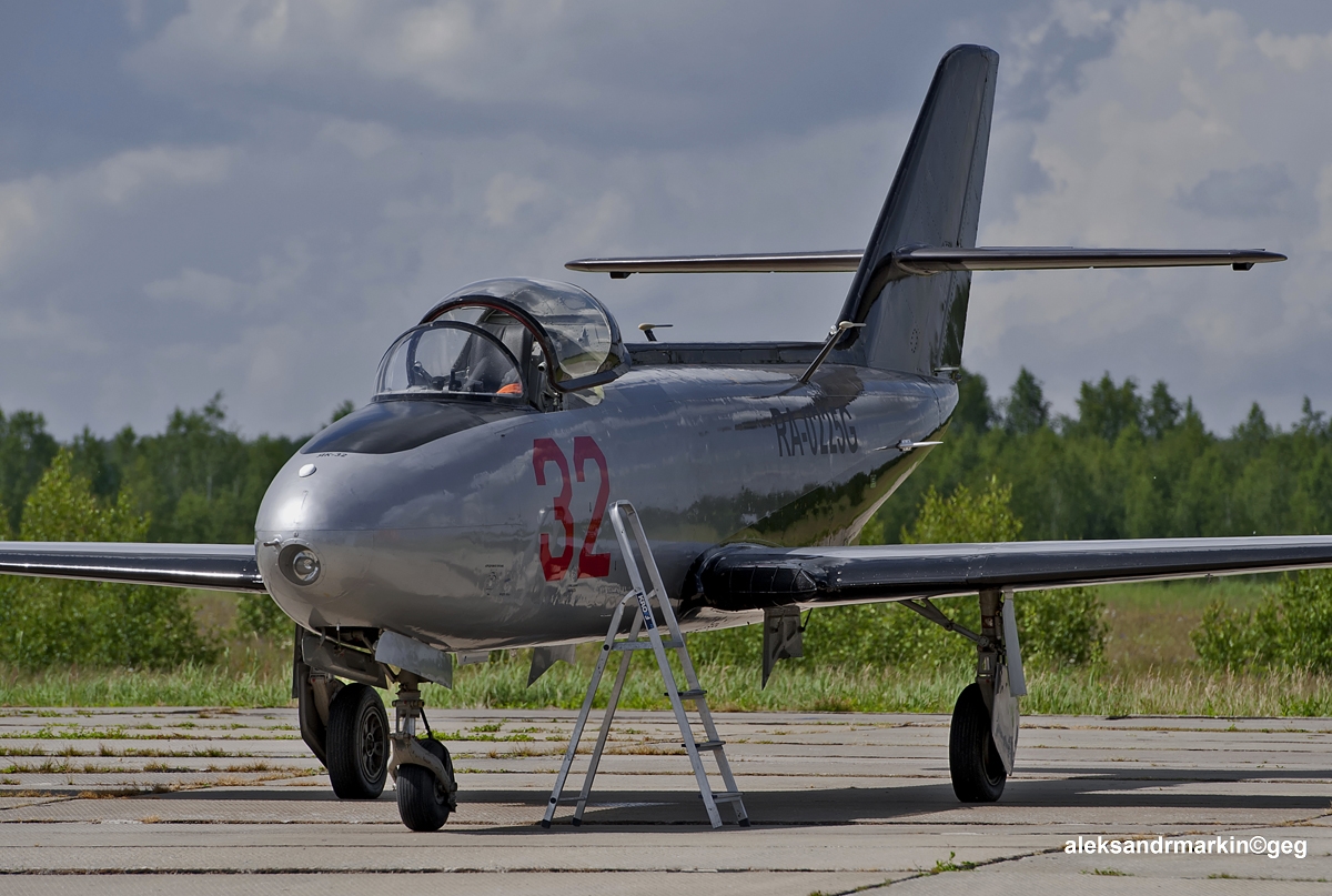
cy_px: 448
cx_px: 666
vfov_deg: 6.9
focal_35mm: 200
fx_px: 7419
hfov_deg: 10.3
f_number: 7.1
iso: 500
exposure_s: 1/2000
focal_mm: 200
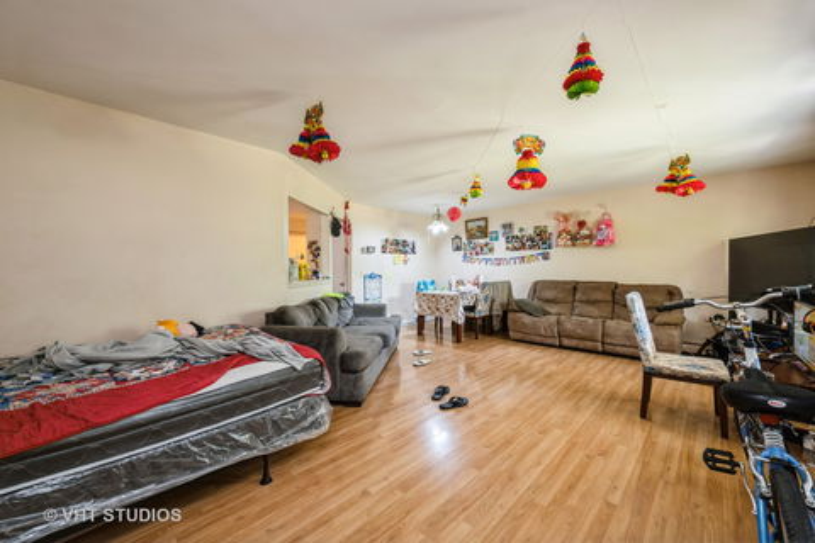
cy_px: 272
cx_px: 408
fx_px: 317
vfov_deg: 81.2
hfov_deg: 104.3
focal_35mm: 14
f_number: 9
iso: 200
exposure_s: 1/3
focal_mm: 14
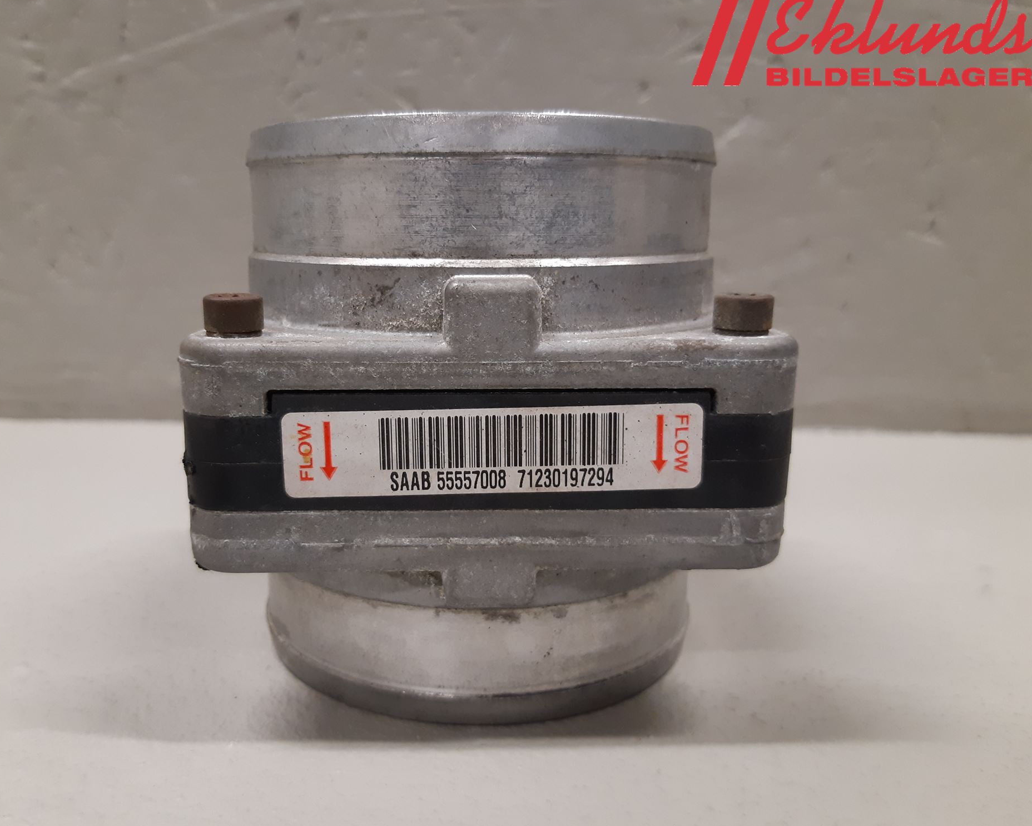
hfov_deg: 62.1
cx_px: 464
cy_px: 419
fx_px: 855
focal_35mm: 28
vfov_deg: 51.5
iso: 160
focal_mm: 3.93
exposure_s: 1/50
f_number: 1.7
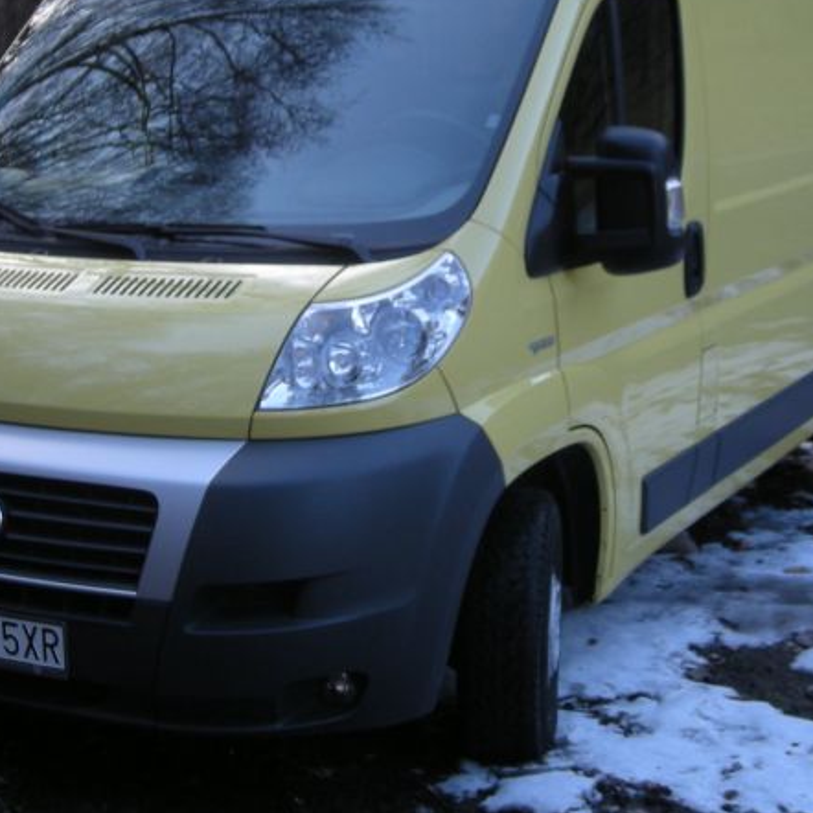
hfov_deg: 24.7
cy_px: 281
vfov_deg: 24.6
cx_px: 379
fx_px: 1860
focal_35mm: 70
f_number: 2.8
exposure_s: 1/65.5
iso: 64
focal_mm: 5.7
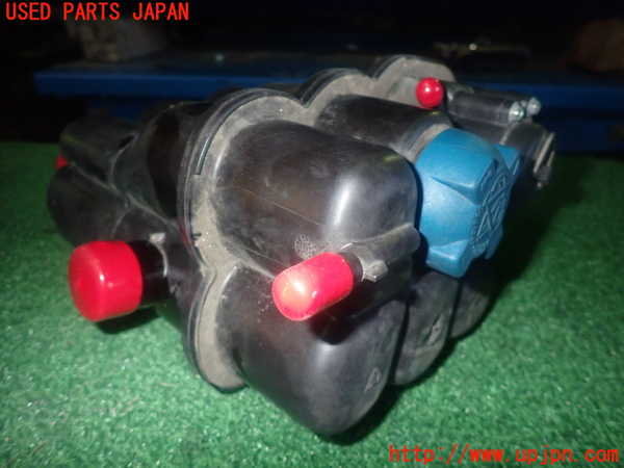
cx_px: 312
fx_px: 451
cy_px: 234
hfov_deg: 69.4
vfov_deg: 54.9
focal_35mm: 25
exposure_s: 1/30
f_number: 5.6
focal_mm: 4.5
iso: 400
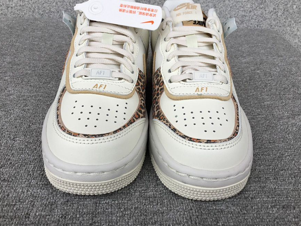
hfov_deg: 56.8
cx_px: 152
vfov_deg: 44.2
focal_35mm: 32
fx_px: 278
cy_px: 111
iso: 25
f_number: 2.4
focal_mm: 3.3
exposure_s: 1/124
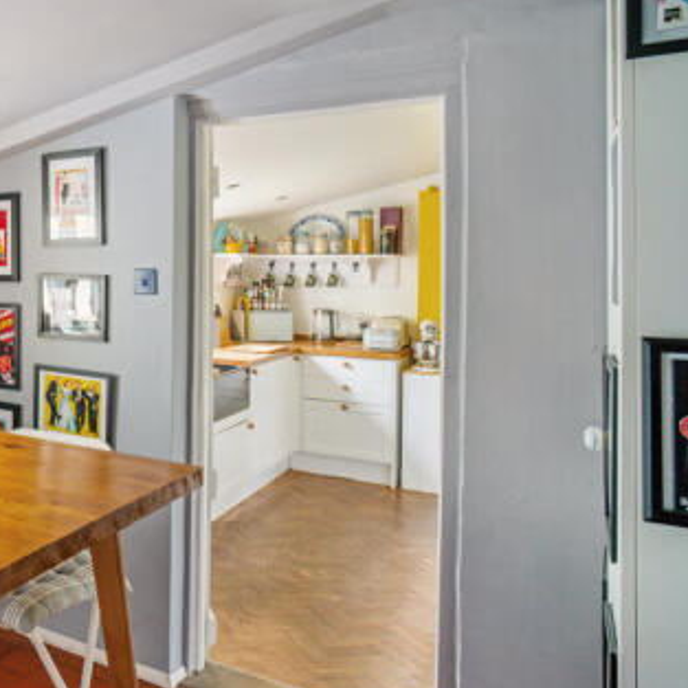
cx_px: -25
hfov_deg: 42.7
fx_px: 720
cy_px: 263
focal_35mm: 32
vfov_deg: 50.6
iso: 400
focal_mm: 18
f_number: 8
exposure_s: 1.3
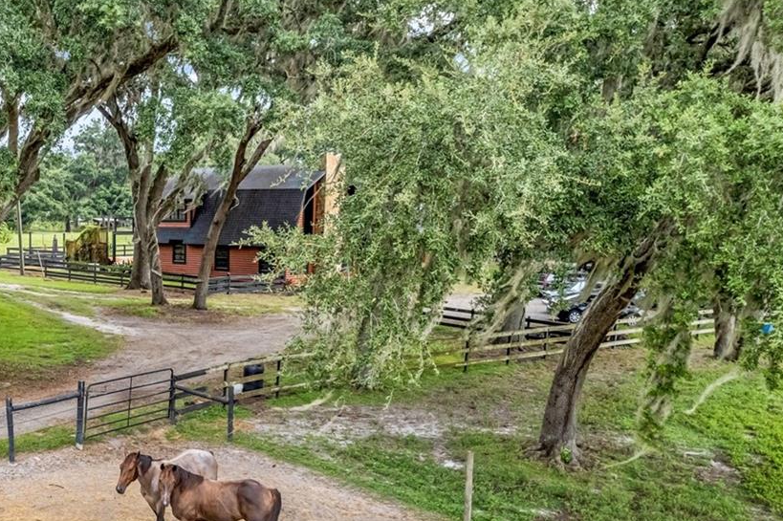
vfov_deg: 30.6
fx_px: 935
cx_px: 117
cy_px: 400
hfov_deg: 42.6
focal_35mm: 43
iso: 100
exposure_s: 1/20
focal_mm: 8.38
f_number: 2.8
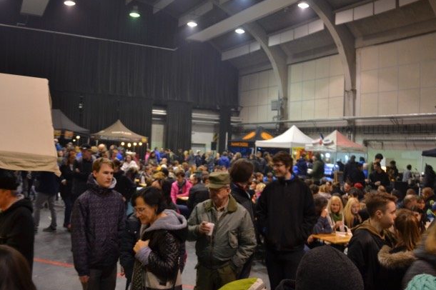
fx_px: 412
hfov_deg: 55.8
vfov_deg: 38.6
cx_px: 217
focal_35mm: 34
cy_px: 112
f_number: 3.5
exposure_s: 1/20
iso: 800
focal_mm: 18
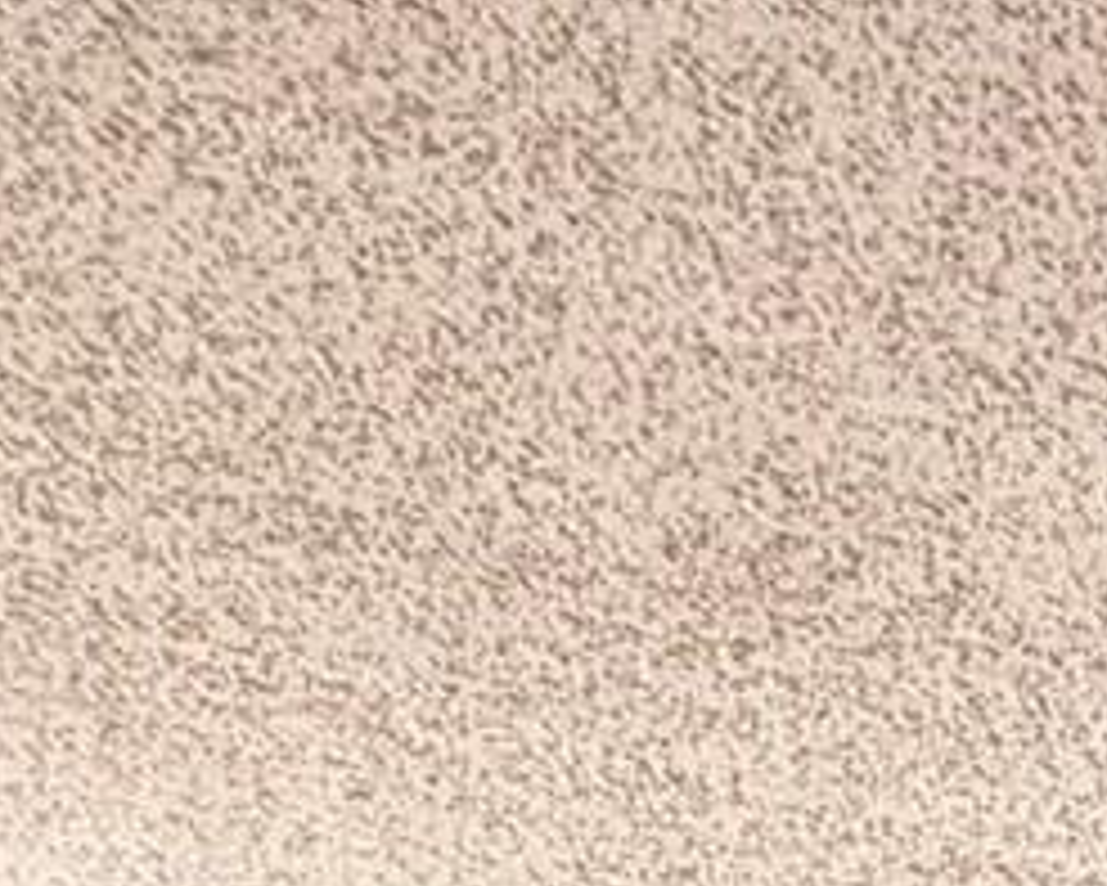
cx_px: 1958
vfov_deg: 12.4
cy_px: 2312
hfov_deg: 17.6
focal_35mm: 89
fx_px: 2917
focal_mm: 2.22
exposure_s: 1/121
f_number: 2.2
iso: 80
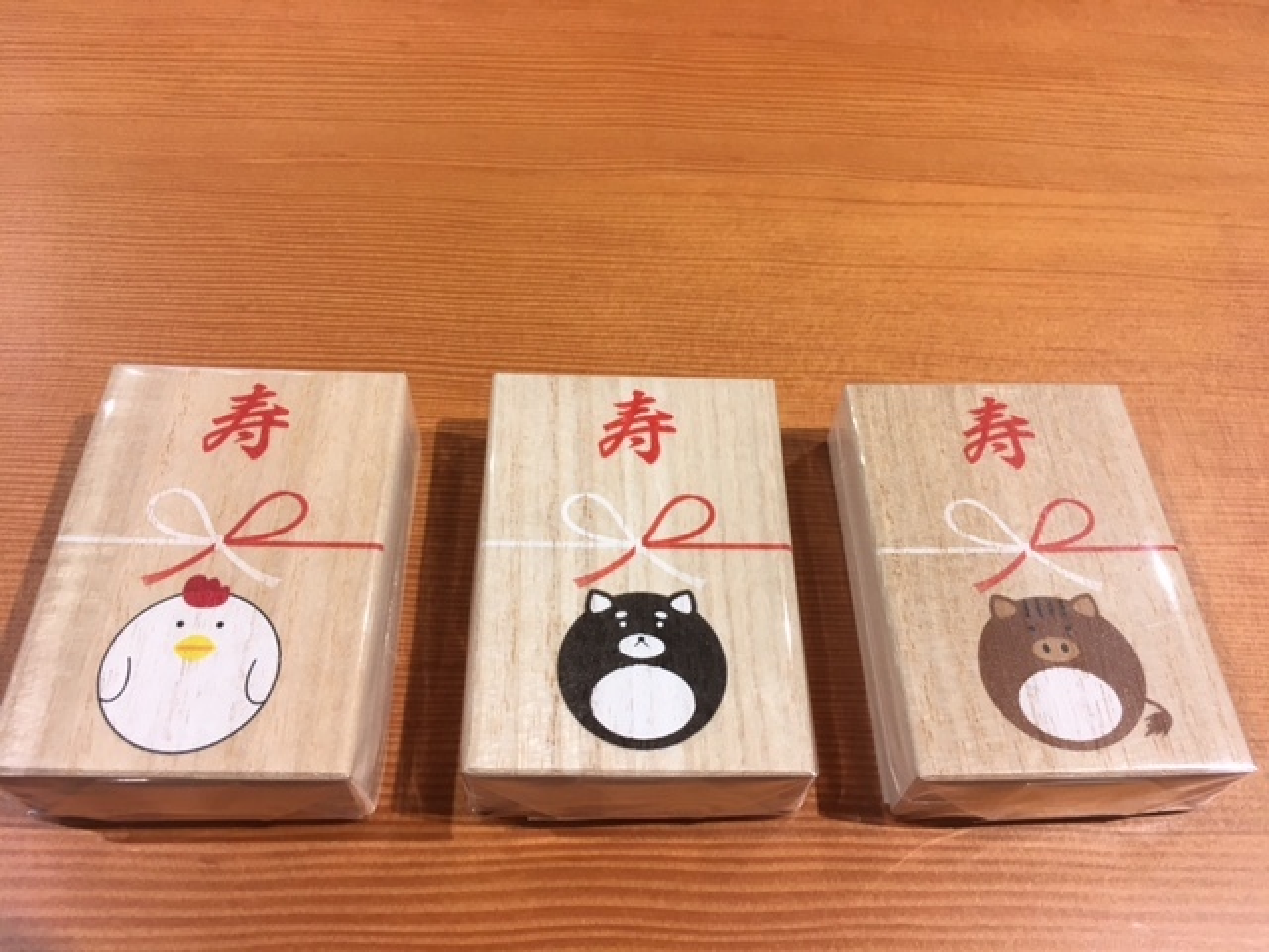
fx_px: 1063
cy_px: 476
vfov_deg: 48.2
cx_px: 634
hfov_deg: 61.7
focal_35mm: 29
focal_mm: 4.15
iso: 32
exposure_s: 1/30
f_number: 2.2
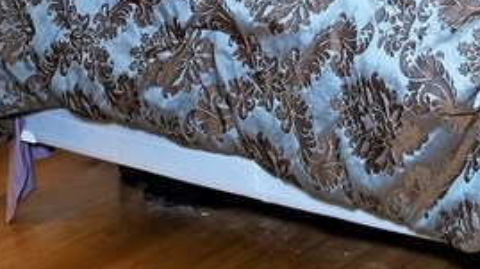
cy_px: -208
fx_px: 1374
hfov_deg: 19.8
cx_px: 302
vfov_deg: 10.6
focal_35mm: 108
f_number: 1.7
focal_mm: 4.25
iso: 125
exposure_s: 1/50
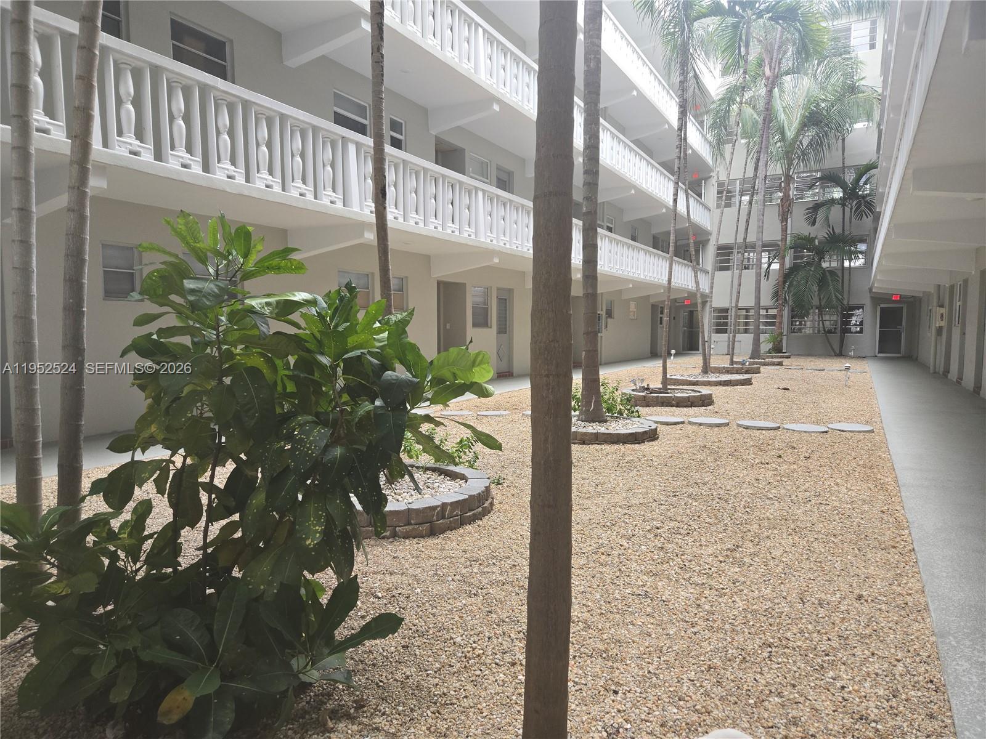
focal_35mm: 23
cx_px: 493
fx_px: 655
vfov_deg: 58.9
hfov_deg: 73.9
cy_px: 370
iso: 50
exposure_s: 1/60
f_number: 1.8
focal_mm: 5.4
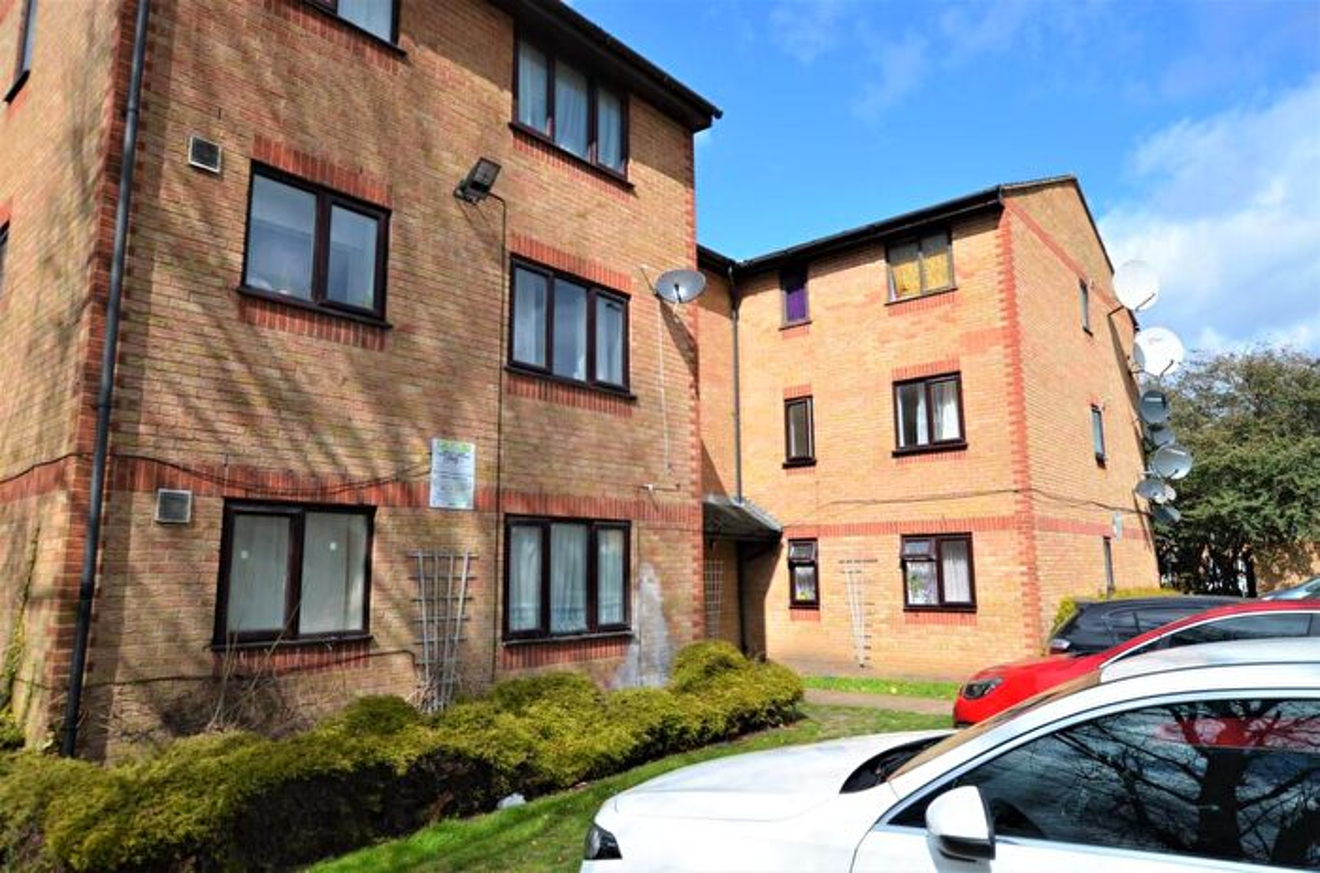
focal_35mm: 22
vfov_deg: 55.9
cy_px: 436
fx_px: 823
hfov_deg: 77.5
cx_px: 660
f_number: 8
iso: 110
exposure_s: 1/250
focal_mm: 15
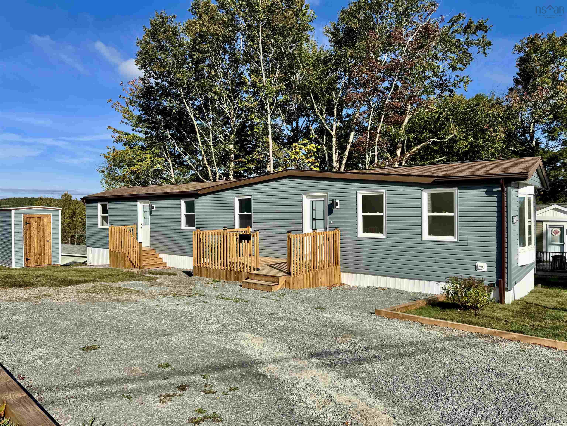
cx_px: 284
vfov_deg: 56.8
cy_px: 213
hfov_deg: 71.6
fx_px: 393
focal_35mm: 24
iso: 80
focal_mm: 6.76
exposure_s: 1/5814
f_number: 1.78
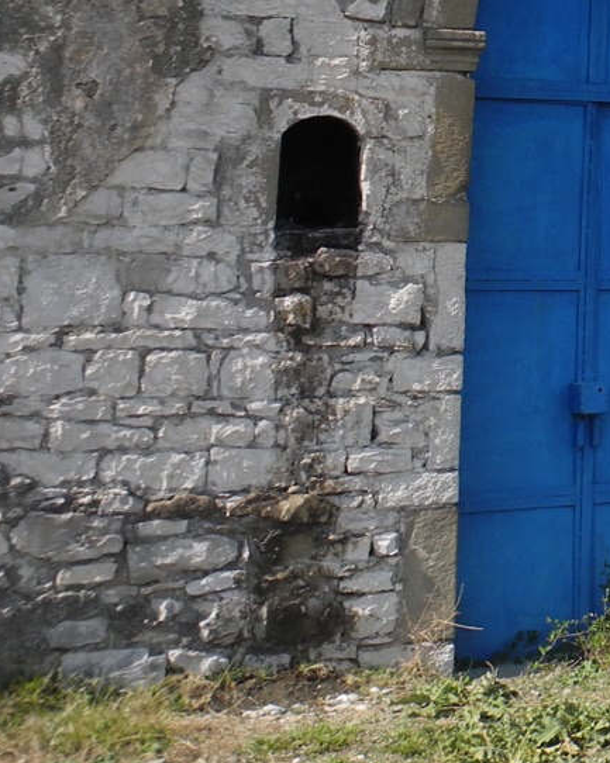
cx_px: 1281
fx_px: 2078
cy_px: -73
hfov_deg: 13.8
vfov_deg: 19.9
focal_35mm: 92
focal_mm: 6
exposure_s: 1/850
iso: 100
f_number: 3.2
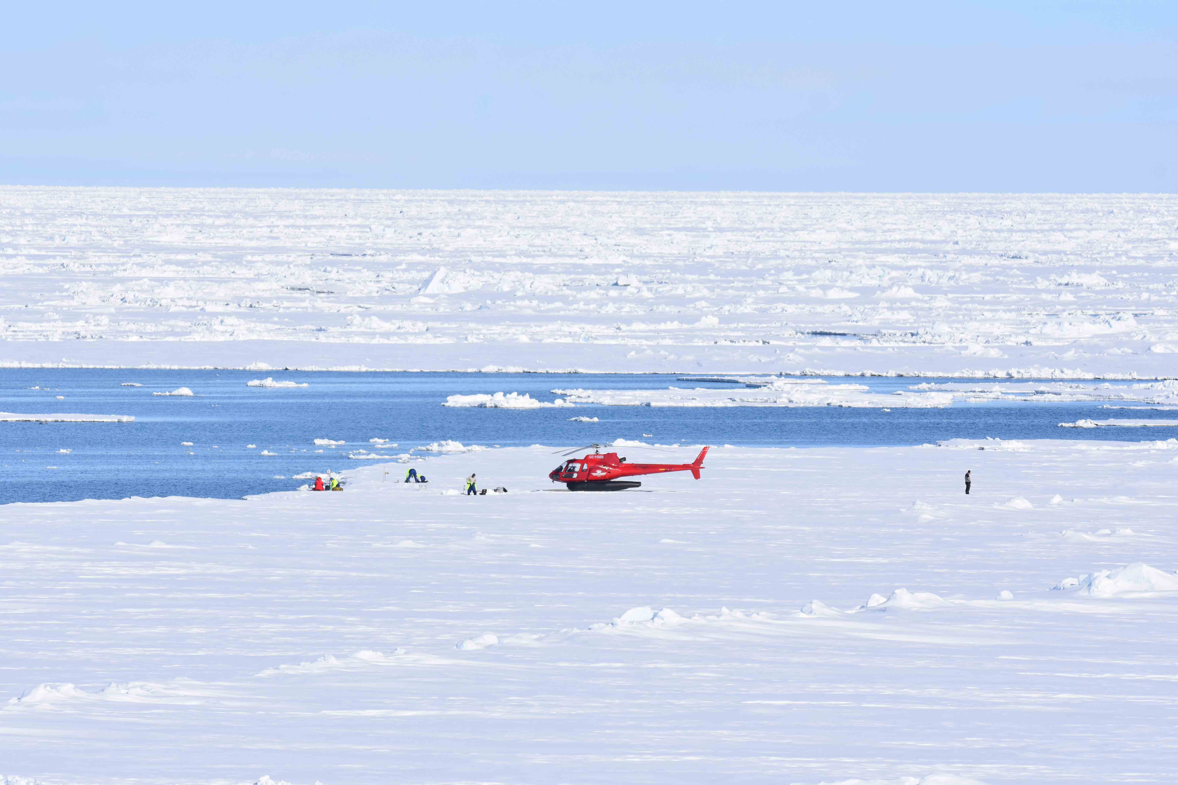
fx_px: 13742
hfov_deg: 4.9
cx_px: 589
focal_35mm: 420
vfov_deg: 3.3
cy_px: 392
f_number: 8
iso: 640
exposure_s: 1/4000
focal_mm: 280
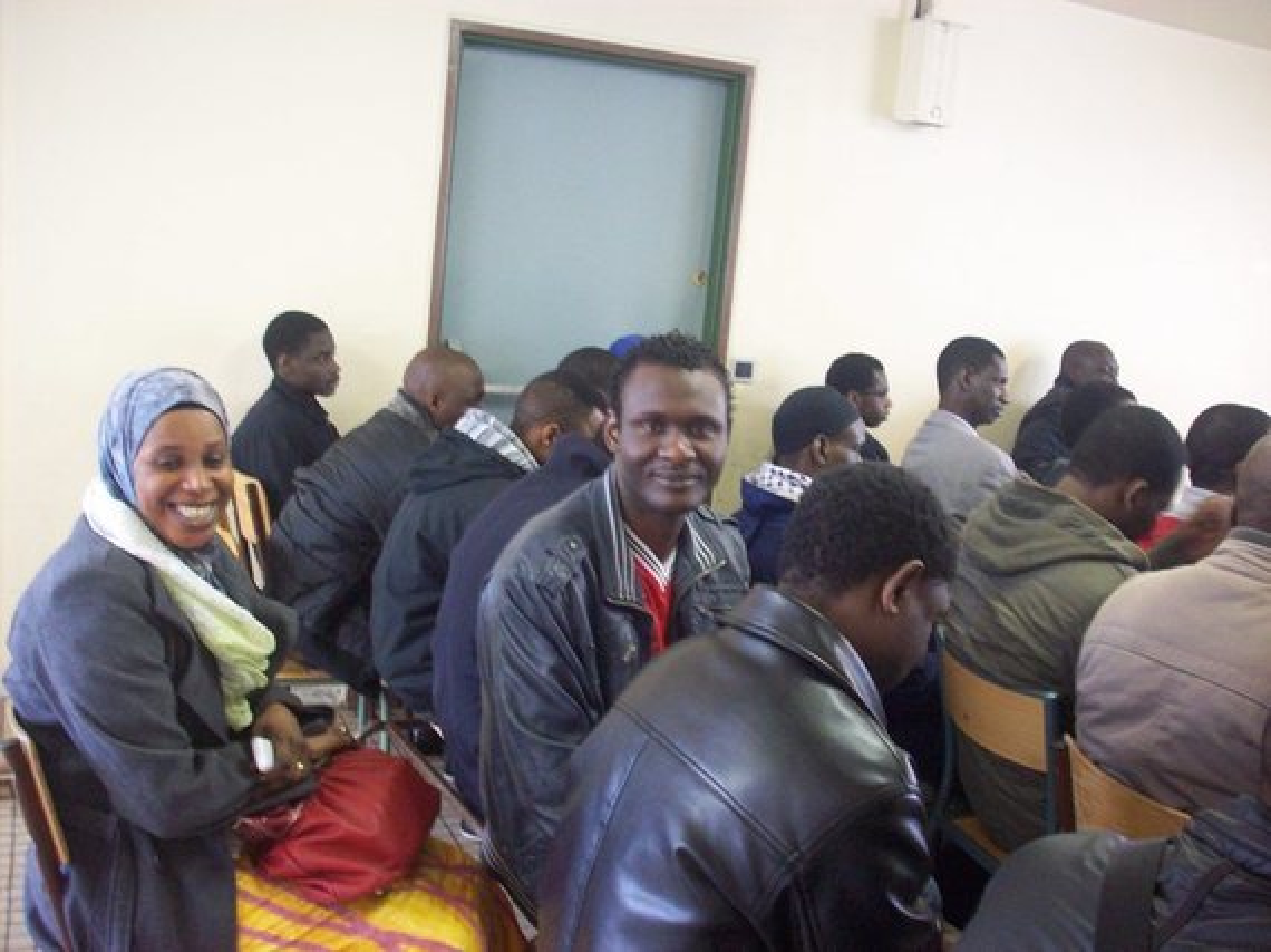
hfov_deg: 50.2
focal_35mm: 37
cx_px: 636
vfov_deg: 38.6
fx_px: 1358
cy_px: 476
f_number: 2.8
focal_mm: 6.2
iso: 200
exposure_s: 1/8
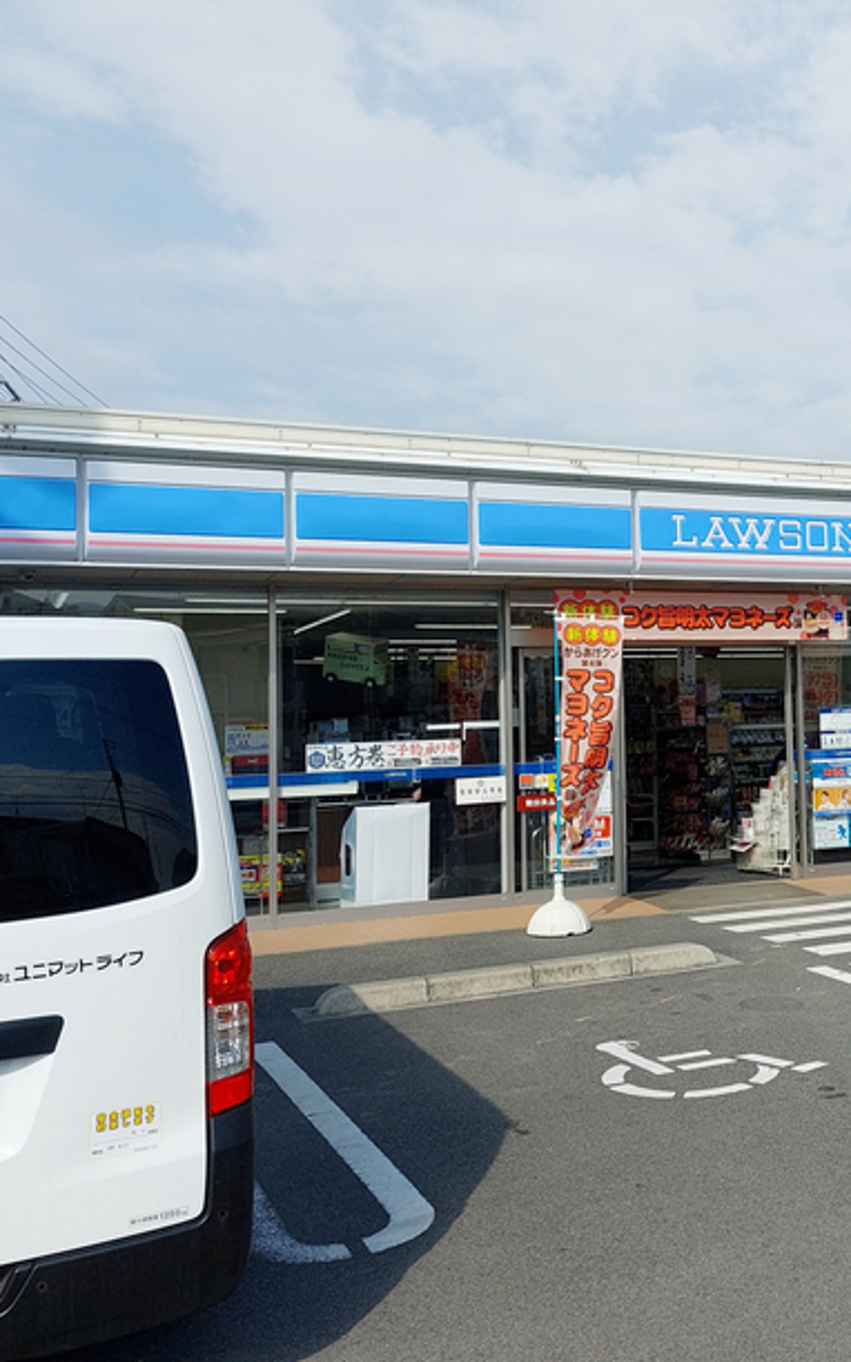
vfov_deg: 49.2
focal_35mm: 40
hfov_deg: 30.3
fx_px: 1484
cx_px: 798
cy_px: 629
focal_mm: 5.23
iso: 25
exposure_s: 1/1663
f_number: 1.8
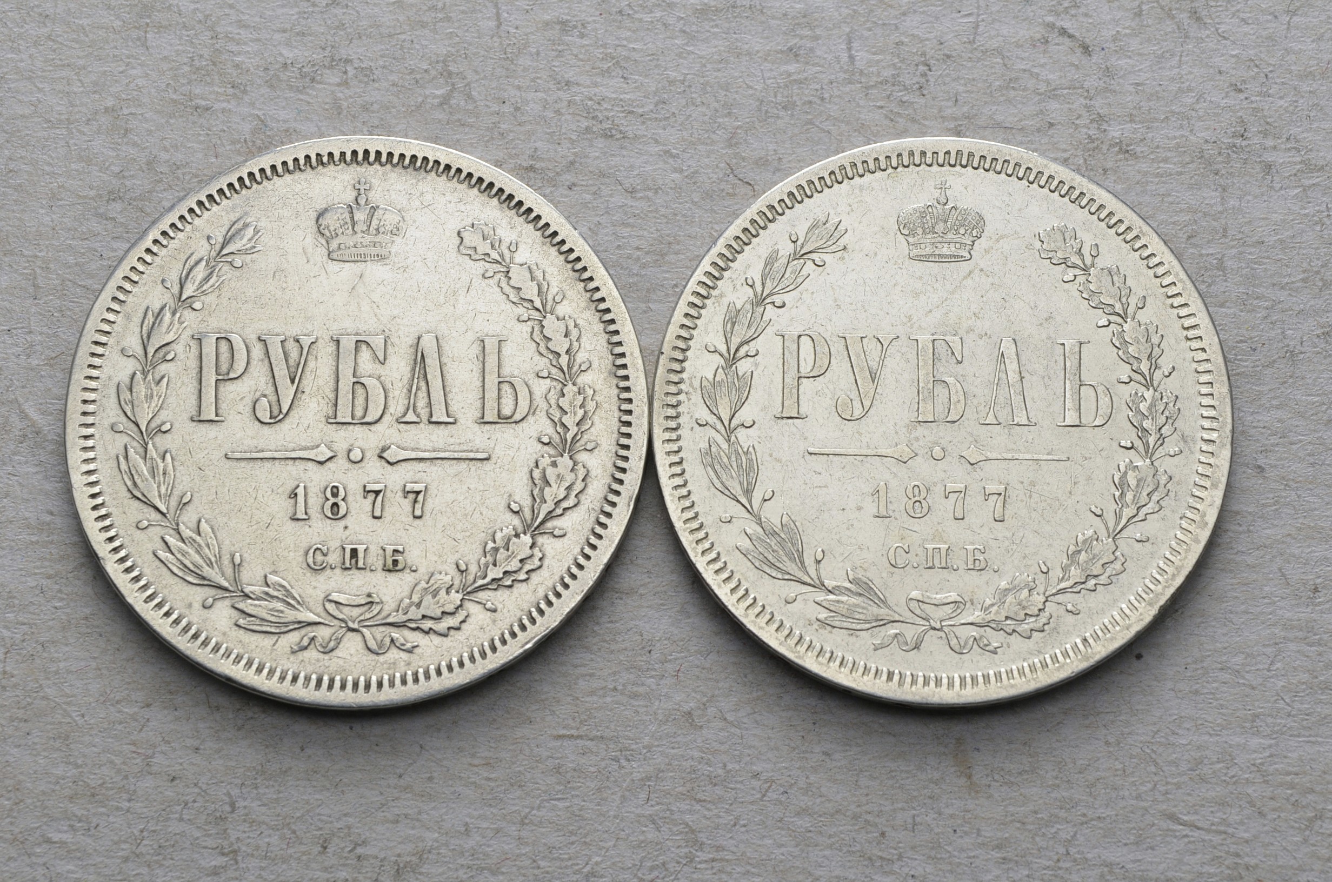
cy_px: 441
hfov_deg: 24.7
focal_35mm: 82
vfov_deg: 16.5
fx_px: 3046
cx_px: 666
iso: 400
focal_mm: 55
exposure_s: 1/250
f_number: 14
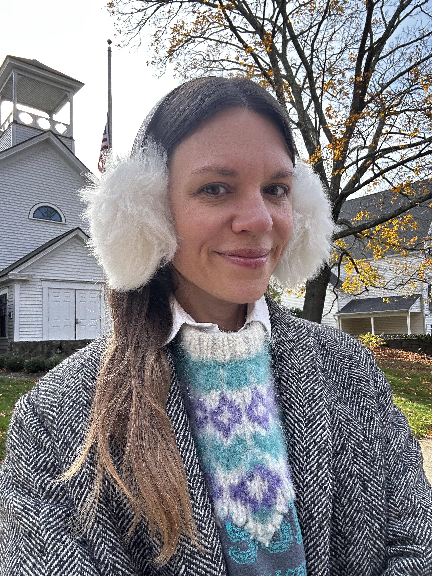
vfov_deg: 73.9
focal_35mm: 23
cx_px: 216
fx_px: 383
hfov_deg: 58.9
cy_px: 288
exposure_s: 1/238
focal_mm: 2.69
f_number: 1.9
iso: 25
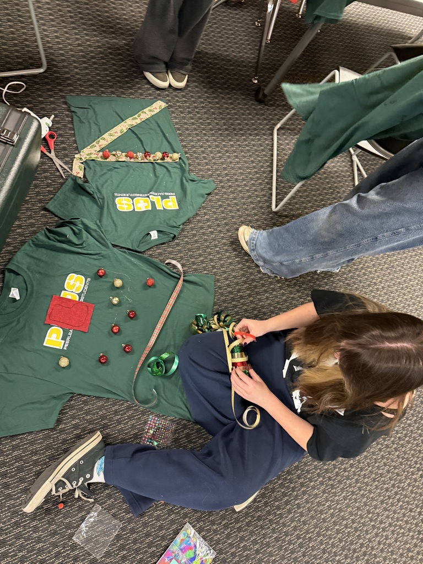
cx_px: 212
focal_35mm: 24
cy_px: 282
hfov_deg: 56.8
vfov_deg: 71.6
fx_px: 391
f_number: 1.78
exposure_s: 1/40
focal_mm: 6.76
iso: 640
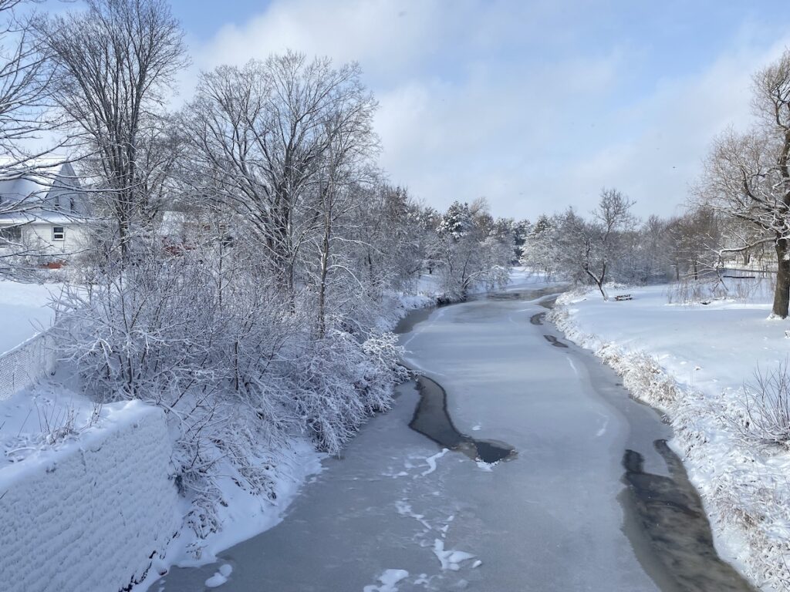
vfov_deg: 53.1
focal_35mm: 26
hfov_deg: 67.3
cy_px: 296
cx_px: 395
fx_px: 593
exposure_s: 1/2688
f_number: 1.8
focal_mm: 4.25
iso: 32
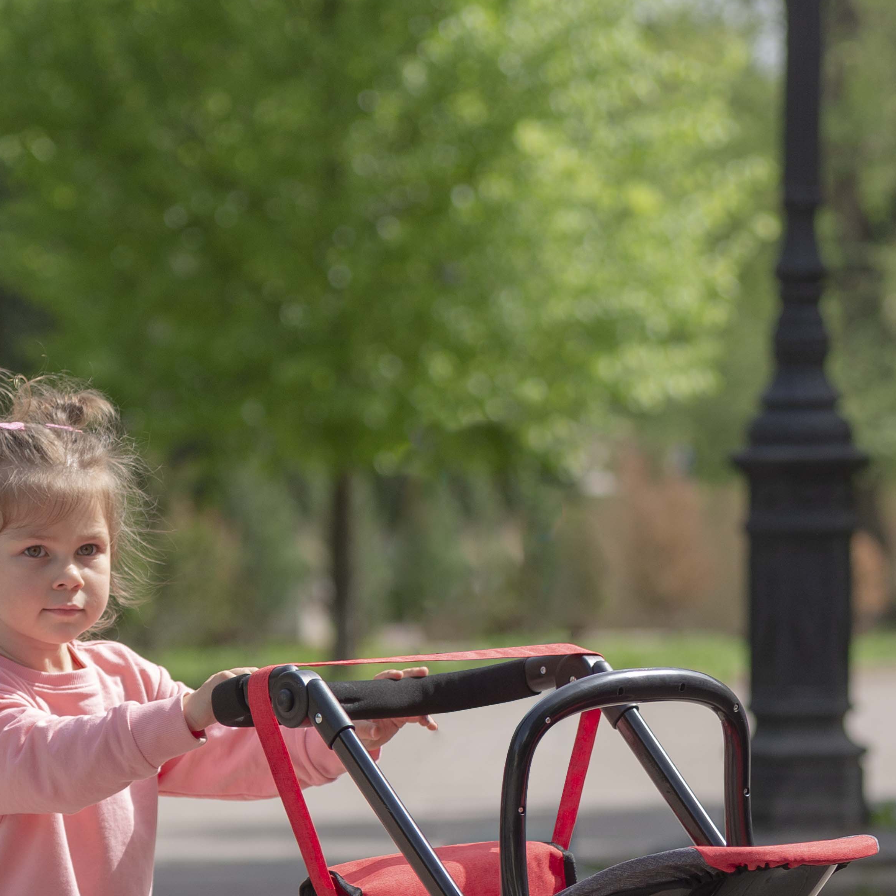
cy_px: 865
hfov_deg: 11.4
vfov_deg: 11.3
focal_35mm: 153
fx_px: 4481
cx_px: 374
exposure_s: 1/1250
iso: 125
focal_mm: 70
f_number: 2.8
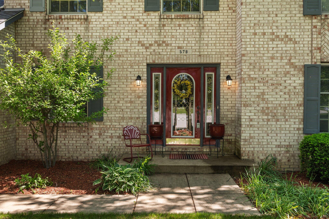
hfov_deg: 53.1
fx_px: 329
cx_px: 164
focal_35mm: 36
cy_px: 110
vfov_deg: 36.9
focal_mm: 24
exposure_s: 1/400
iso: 800
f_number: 5.6
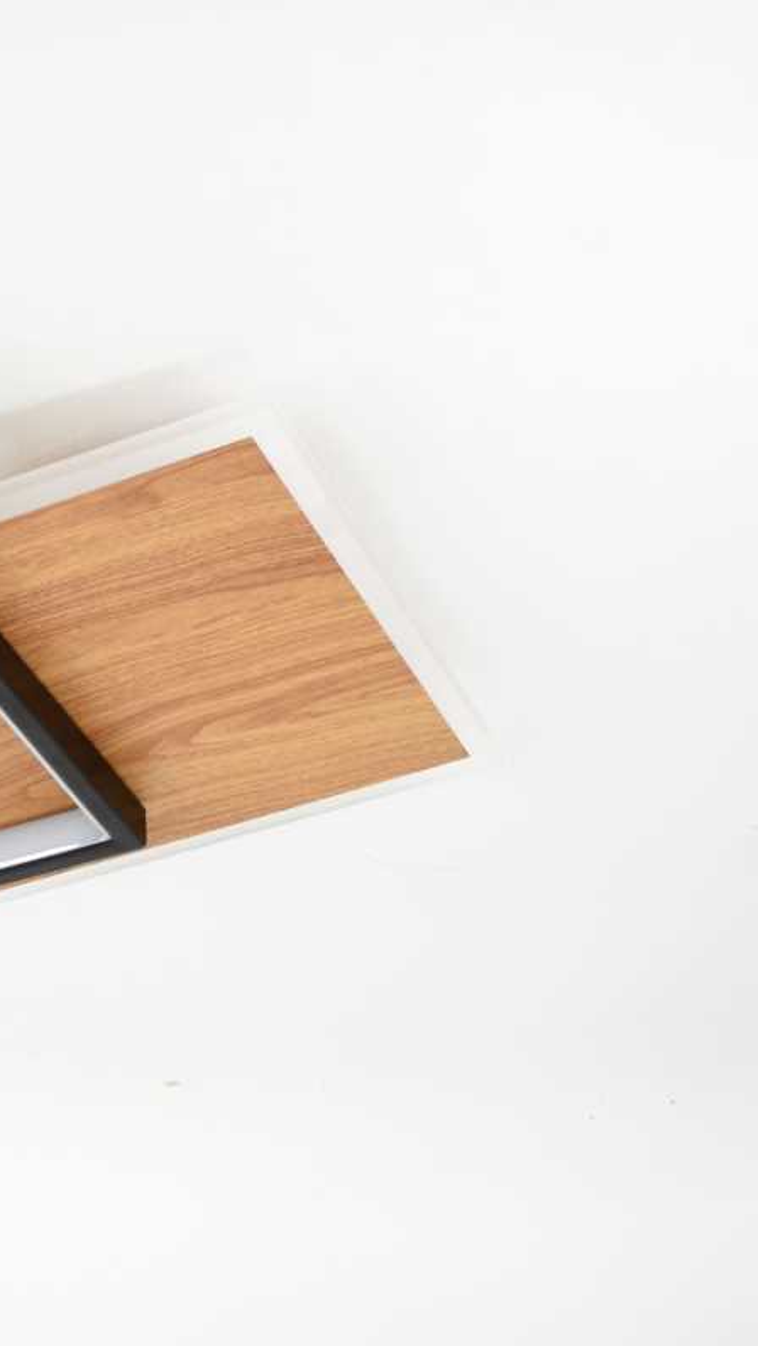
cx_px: -217
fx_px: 3214
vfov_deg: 23.7
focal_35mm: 90
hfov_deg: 13.0
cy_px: 673
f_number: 13
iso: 100
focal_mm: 38
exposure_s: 1/8
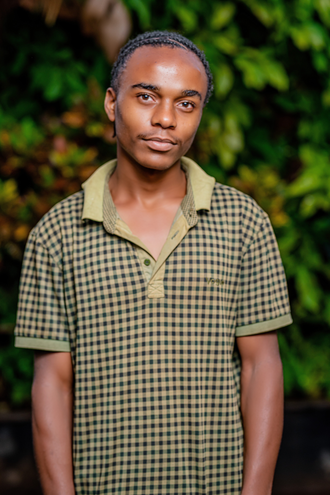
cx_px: 165
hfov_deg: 16.1
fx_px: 1168
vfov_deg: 23.9
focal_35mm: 85
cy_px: 248
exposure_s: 1/100
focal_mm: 85
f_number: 2.8
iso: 200
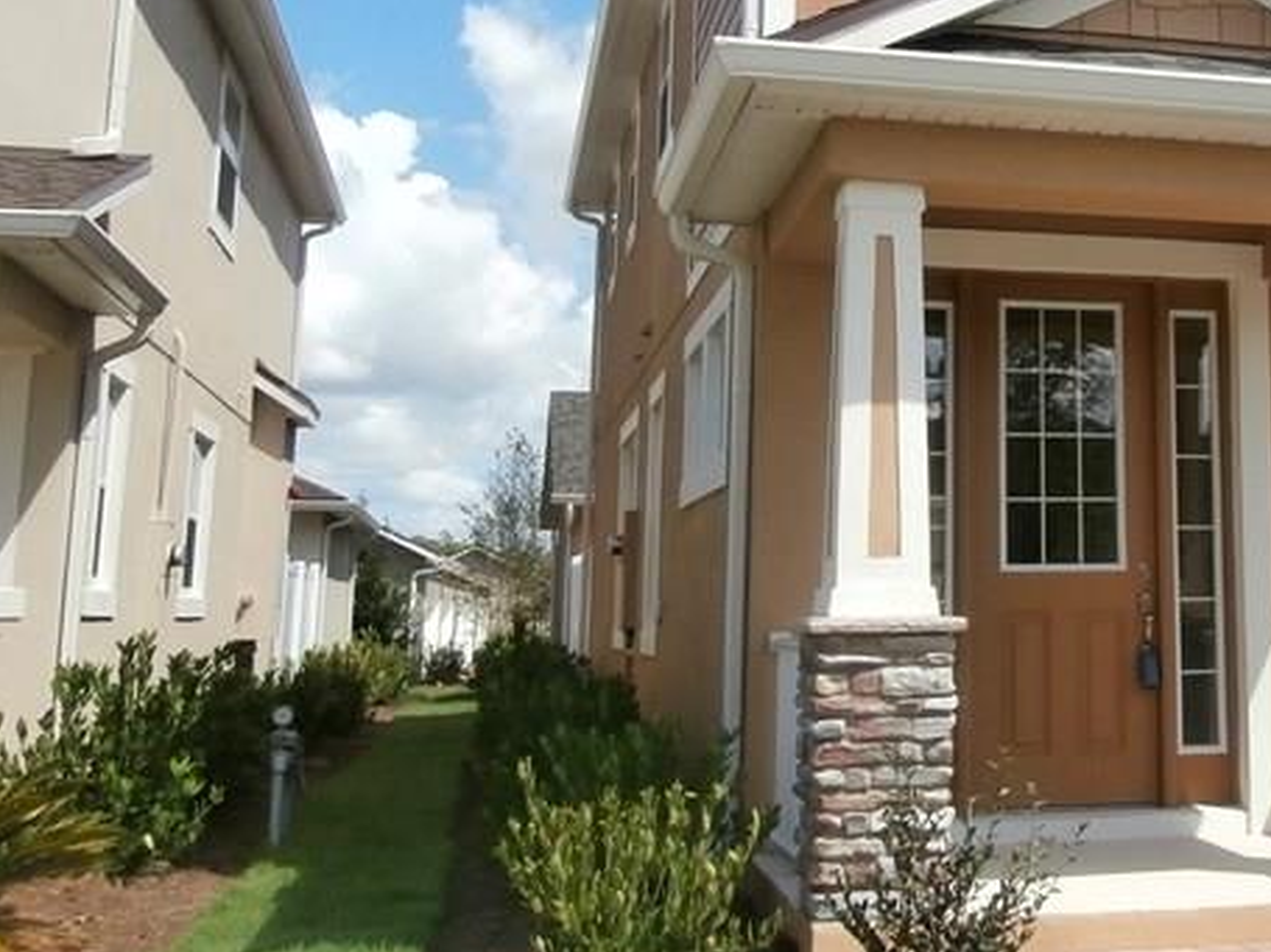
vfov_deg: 26.6
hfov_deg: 33.9
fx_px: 1982
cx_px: 1109
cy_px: 221
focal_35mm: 54
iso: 100
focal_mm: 4.2
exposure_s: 1/1250
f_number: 3
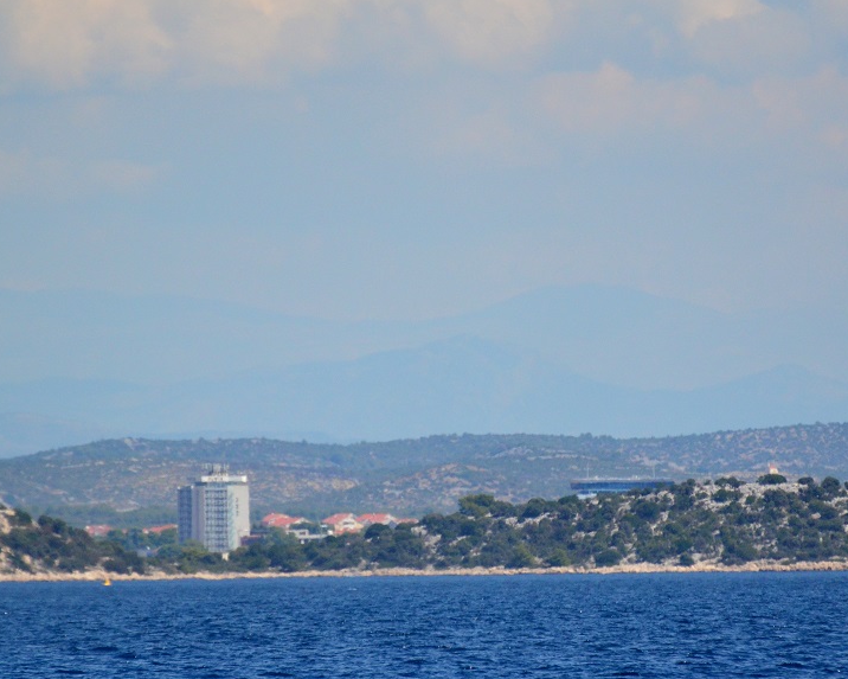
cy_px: 368
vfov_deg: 2.6
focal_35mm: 588
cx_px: 470
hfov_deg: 3.3
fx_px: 14759
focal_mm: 300
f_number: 5.6
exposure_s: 1/8000
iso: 1400
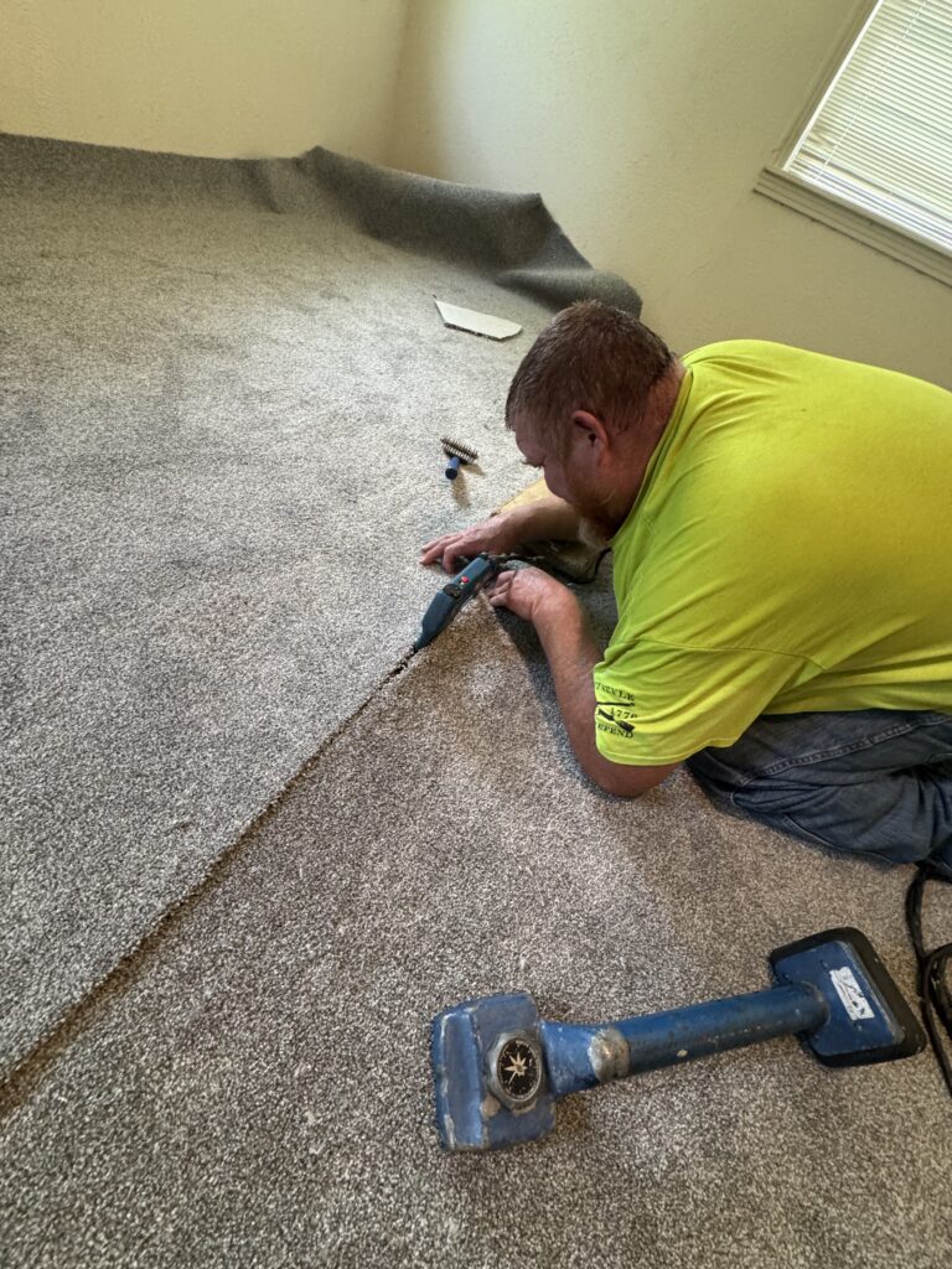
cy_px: 634
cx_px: 476
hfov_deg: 85.7
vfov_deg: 102.1
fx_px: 513
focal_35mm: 14
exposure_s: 1/60
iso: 400
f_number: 2.2
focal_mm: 2.22
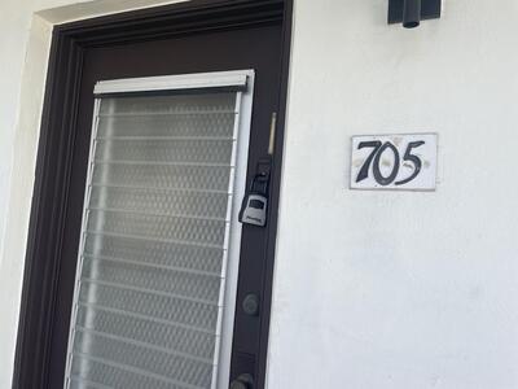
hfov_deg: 67.3
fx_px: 389
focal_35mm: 26
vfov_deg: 53.1
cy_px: 194
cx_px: 259
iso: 32
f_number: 1.6
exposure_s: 1/917
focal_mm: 4.2
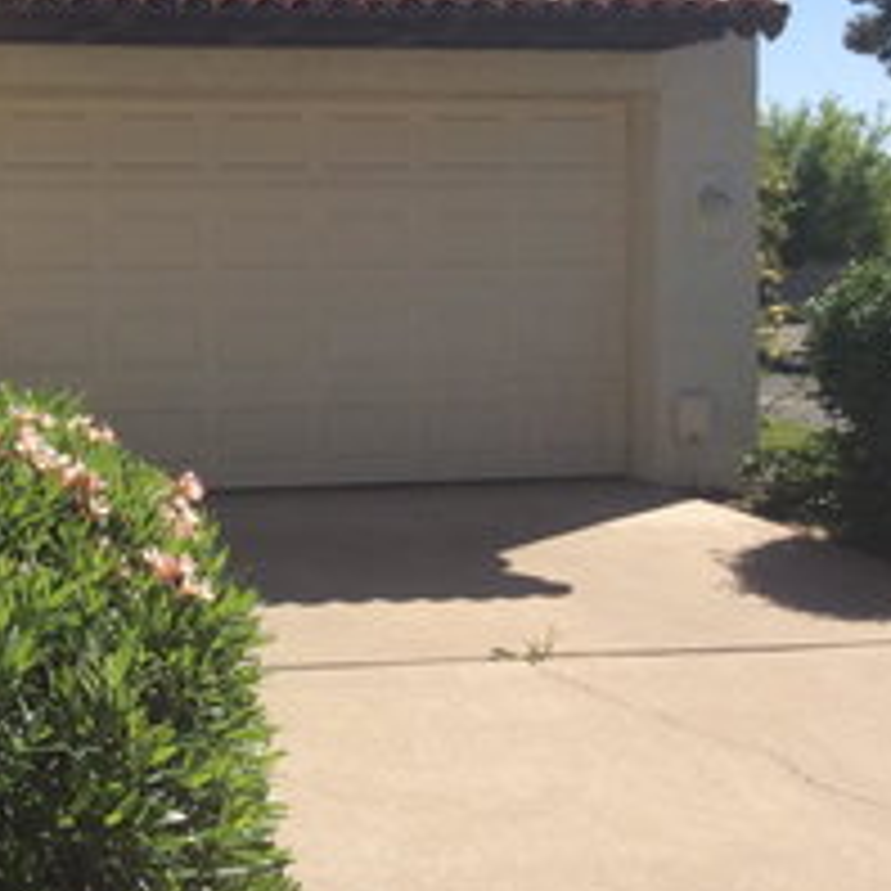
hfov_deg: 27.1
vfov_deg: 28.0
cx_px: 76
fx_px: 1776
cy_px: 306
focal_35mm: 61
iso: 32
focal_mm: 3.3
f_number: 2.4
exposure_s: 1/1845
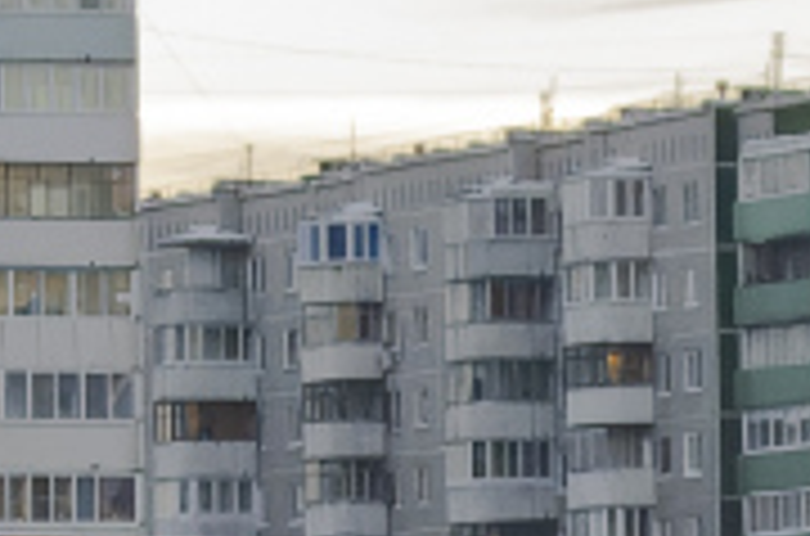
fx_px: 13388
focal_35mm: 597
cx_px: -1894
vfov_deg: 2.3
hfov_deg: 3.4
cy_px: 489
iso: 2000
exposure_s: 1/350
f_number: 5.6
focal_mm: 55
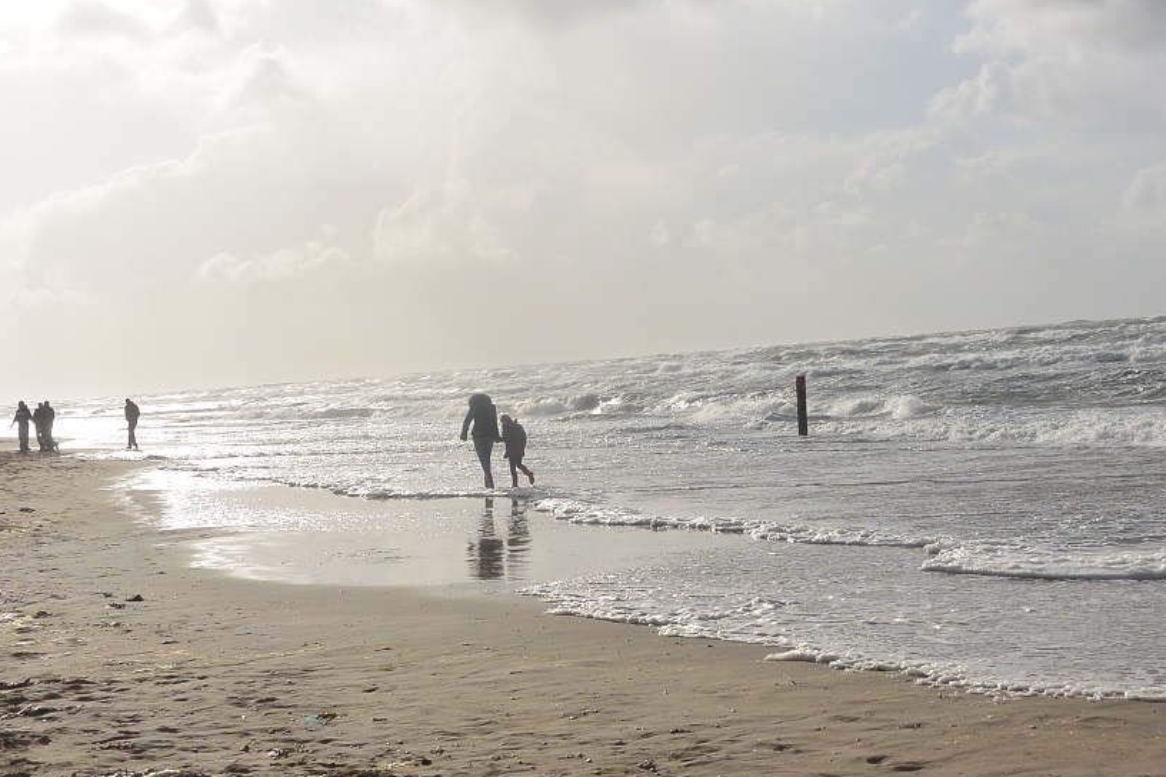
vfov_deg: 22.3
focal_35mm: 61
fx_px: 1976
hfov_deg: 32.9
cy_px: 357
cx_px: 561
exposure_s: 1/3200
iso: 160
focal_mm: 13.6
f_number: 6.3
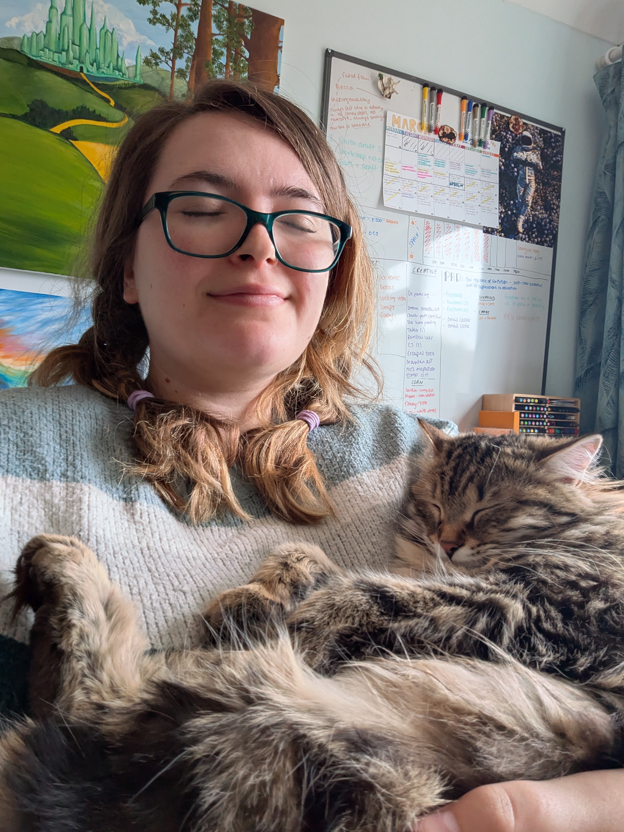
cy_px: 416
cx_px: 312
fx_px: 505
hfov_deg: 63.4
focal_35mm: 21
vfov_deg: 79.0
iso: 121
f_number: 2.2
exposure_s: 1/50
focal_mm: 2.74
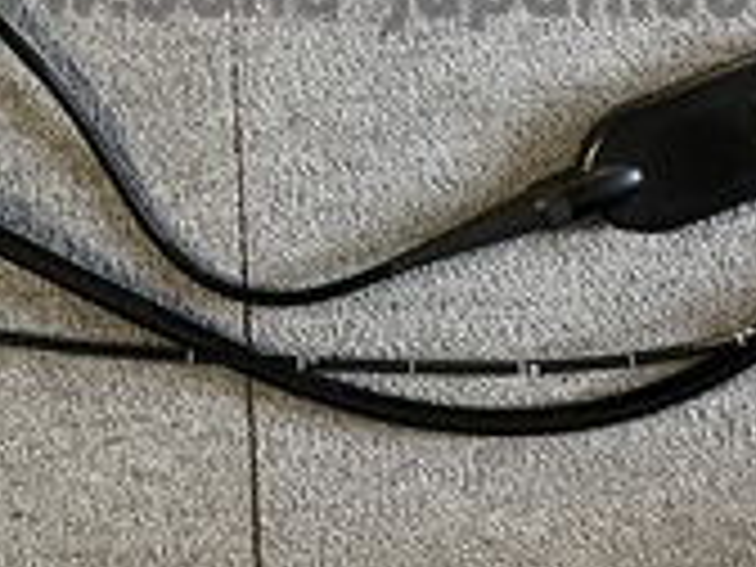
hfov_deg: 30.6
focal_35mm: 62
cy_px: -9
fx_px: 1354
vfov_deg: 22.7
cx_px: 171
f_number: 1.6
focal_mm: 4.2
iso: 500
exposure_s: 1/25
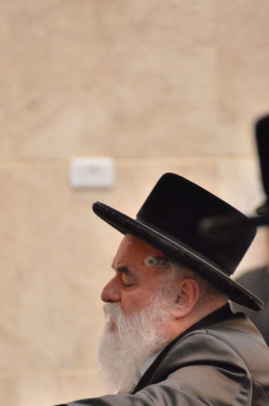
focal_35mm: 718
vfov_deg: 2.9
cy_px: 305
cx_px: 134
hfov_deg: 1.9
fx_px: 8086
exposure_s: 1/100
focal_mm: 300
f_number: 5.6
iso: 3200
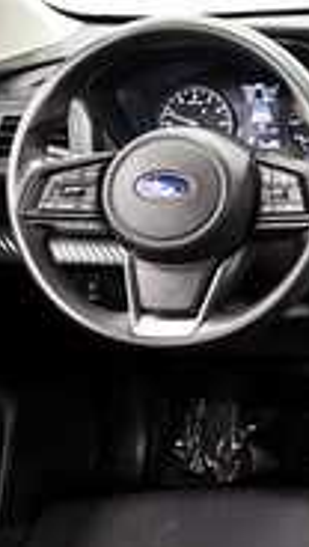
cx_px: 517
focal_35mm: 50
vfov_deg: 41.3
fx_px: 726
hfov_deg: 19.5
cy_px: 272
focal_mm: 15
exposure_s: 1/60
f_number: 5.3
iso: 4500
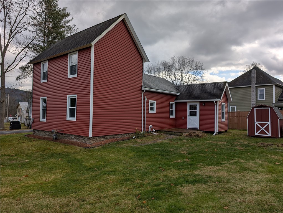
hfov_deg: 71.5
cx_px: 142
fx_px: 196
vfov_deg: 56.9
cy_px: 106
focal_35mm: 24
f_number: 1.68
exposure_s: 1/1621
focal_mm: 6.9
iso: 21
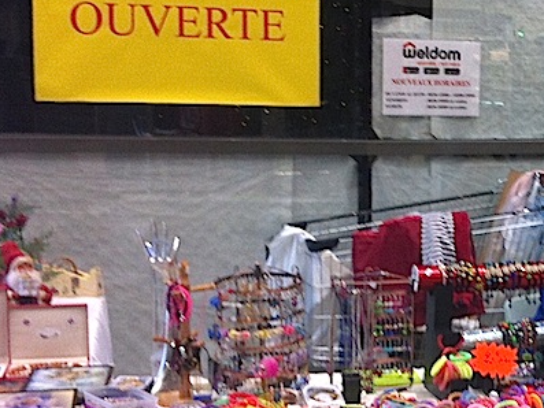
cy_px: 295
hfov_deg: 21.3
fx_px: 1383
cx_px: 574
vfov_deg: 16.7
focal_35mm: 88
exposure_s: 1/30
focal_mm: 3.85
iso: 80
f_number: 2.8
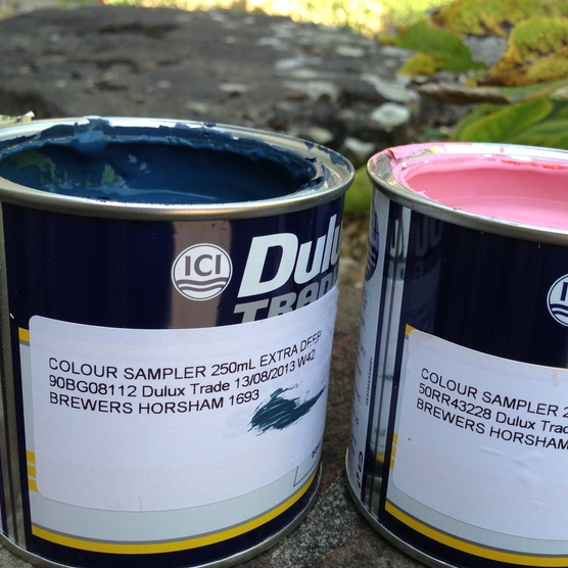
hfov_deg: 39.7
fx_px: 780
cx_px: 364
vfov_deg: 40.0
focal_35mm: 42
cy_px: 285
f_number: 2.4
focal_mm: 4.13
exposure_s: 1/123
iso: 50
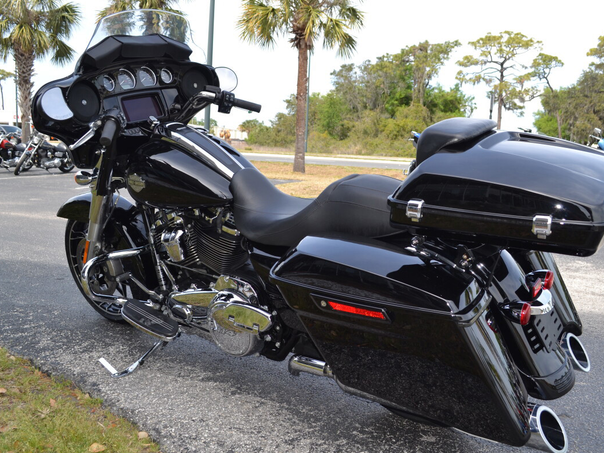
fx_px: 576
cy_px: 227
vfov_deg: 43.0
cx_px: 330
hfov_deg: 55.3
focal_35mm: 33
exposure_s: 1/200
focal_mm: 20
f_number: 6.3
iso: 100
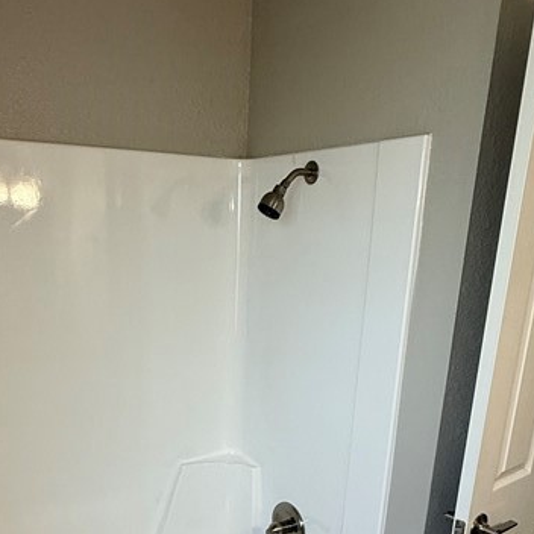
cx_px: 226
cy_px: 452
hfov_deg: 45.9
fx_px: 628
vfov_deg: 43.2
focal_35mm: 36
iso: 125
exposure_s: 1/120
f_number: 2.2
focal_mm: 2.22
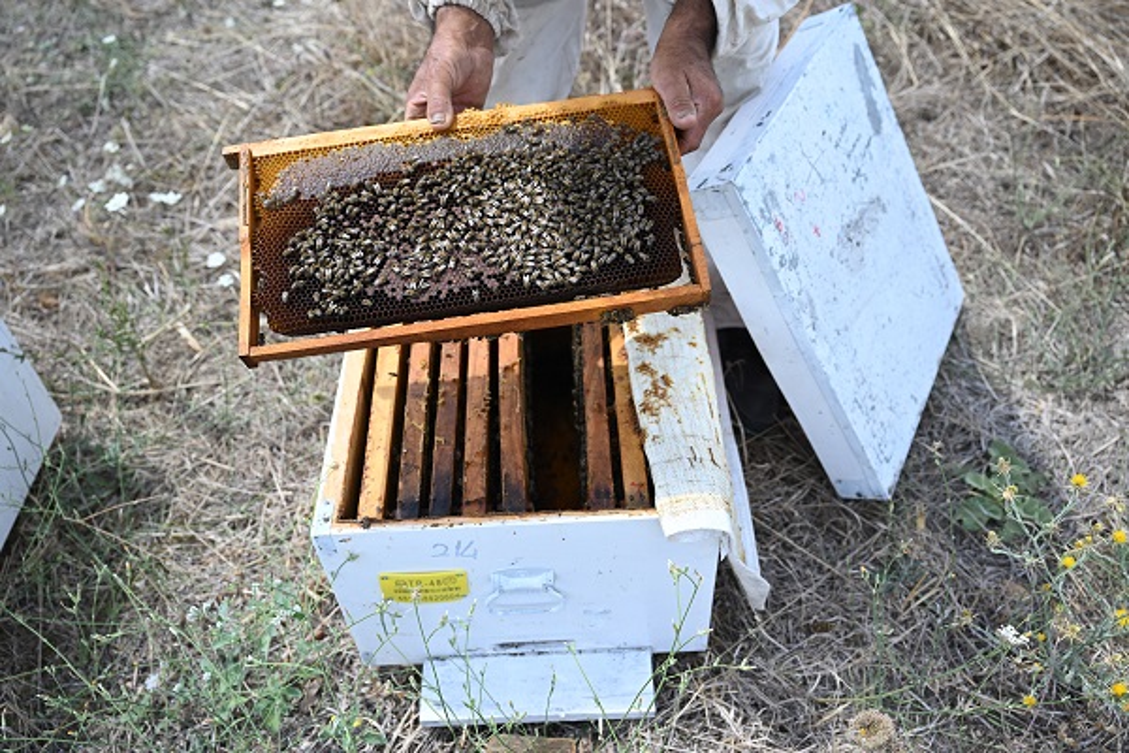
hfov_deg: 62.8
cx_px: 564
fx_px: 925
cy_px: 376
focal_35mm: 30
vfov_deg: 44.3
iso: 125
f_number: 4
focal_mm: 29.5
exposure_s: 1/400
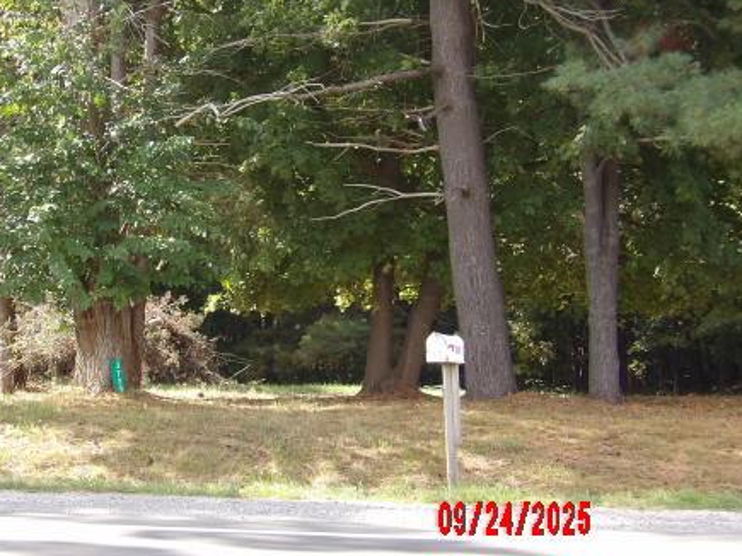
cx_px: 203
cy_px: 201
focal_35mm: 78
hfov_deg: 24.8
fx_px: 1671
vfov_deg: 18.9
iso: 100
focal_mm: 9.5
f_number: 3.9
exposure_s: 1/112
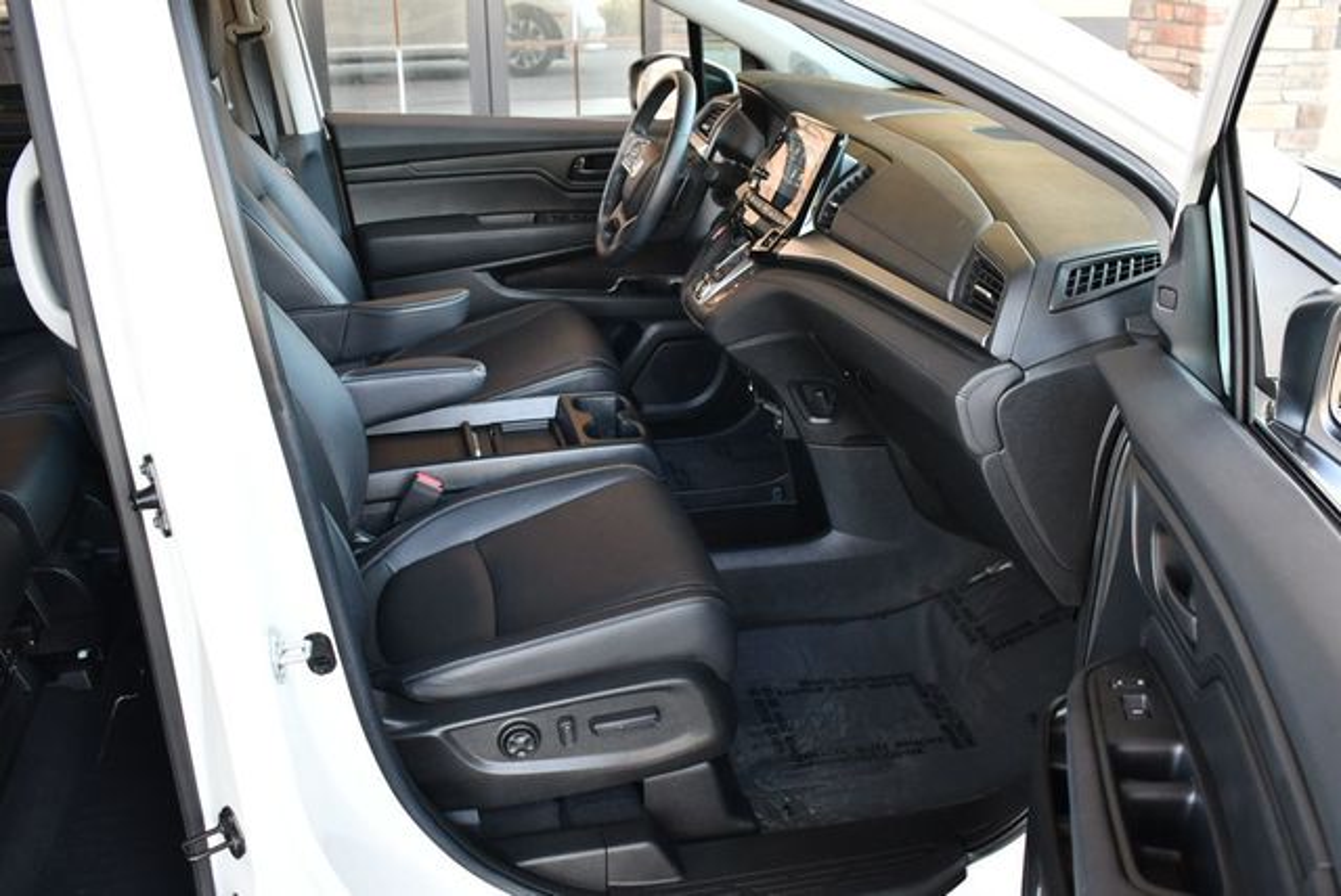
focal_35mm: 36
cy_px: 448
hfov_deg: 53.1
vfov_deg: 36.9
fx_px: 1342
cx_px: 670
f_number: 3.5
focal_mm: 18
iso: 800
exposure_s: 1/160
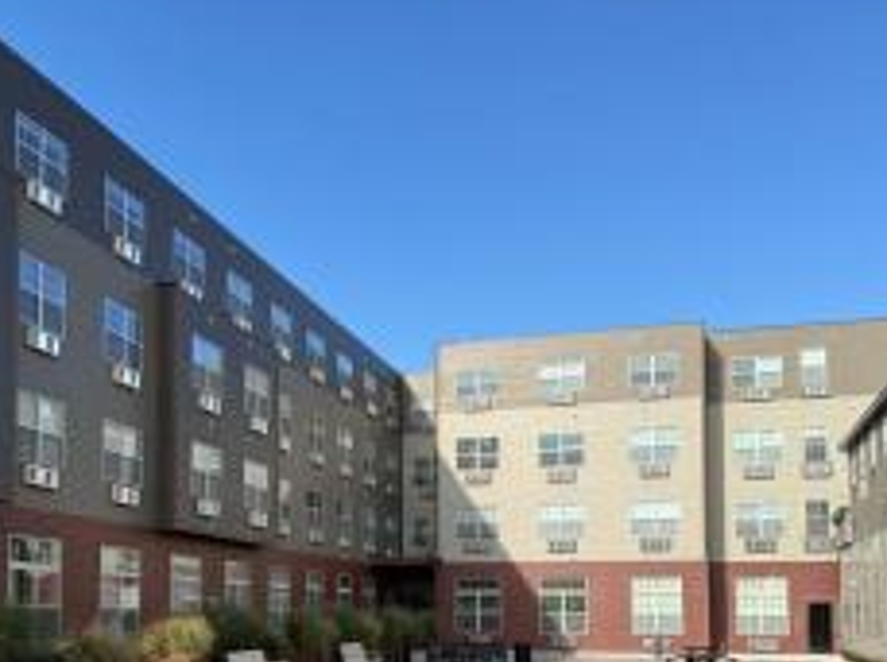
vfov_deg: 33.2
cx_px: 329
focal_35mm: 42
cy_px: 534
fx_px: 1075
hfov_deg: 44.5
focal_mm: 6.76
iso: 80
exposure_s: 1/3021
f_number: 1.78
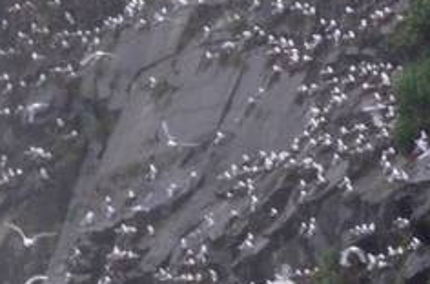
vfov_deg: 1.9
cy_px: 137
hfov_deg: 2.9
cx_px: -837
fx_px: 8482
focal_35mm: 712
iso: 400
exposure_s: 1/125
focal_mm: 70
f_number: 9
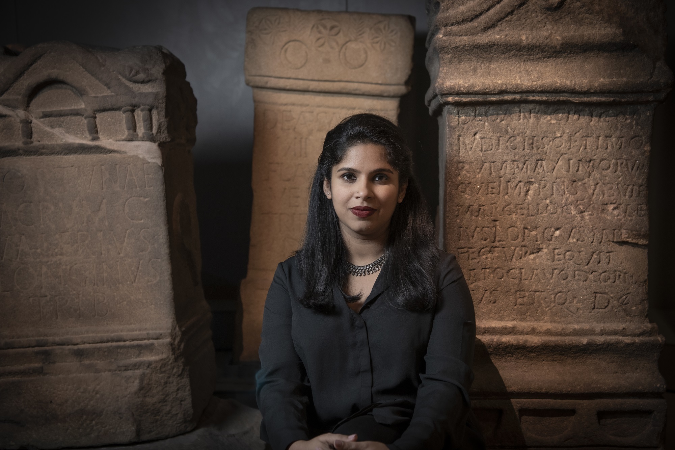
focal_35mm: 50
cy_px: 225
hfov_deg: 39.6
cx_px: 338
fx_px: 937
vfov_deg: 27.0
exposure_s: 1/15
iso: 640
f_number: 4
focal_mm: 50
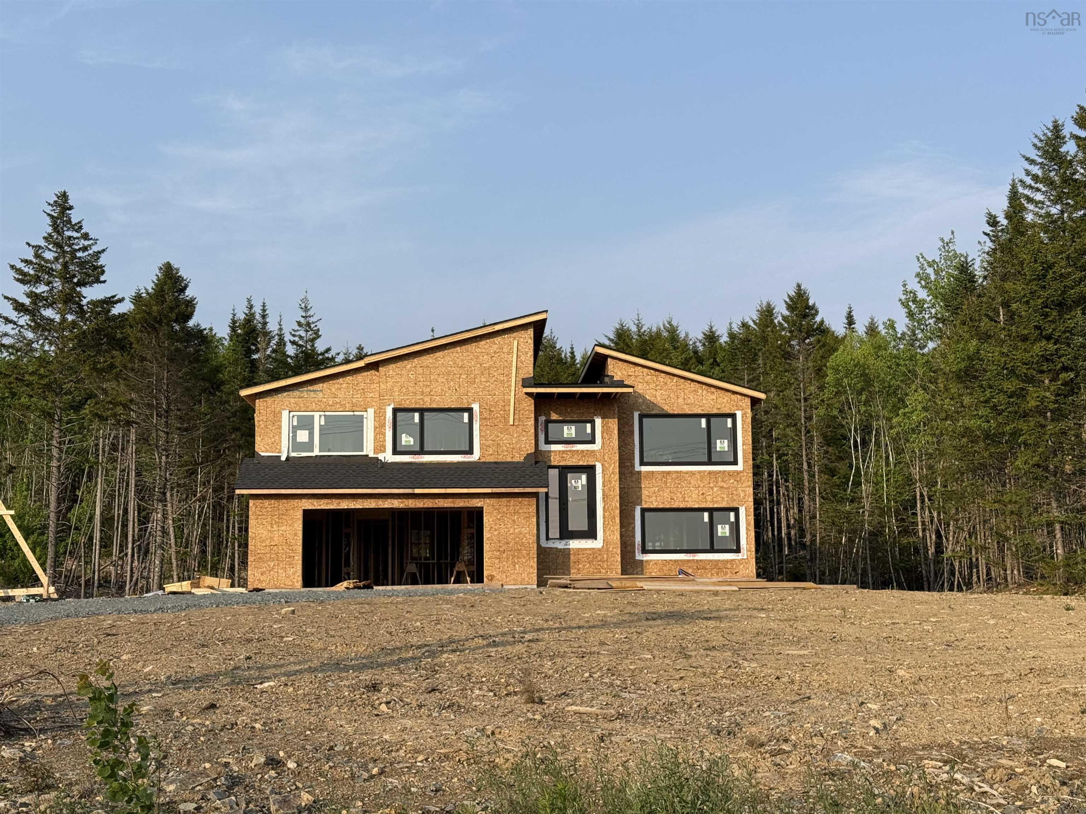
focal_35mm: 48
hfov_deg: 39.7
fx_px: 1506
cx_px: 543
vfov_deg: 30.3
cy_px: 407
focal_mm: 6.76
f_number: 1.78
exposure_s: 1/3226
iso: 64
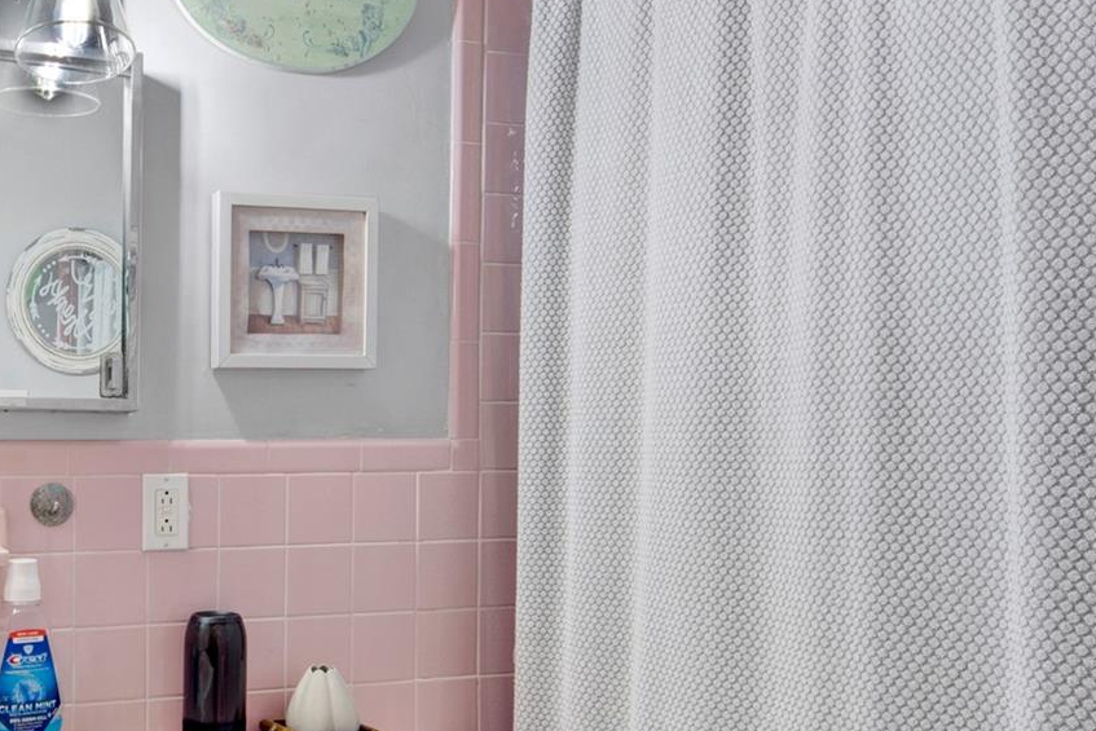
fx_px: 883
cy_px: 578
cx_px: 230
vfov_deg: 43.0
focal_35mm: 29
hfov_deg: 59.1
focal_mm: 8
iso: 100
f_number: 8
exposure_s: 1/8
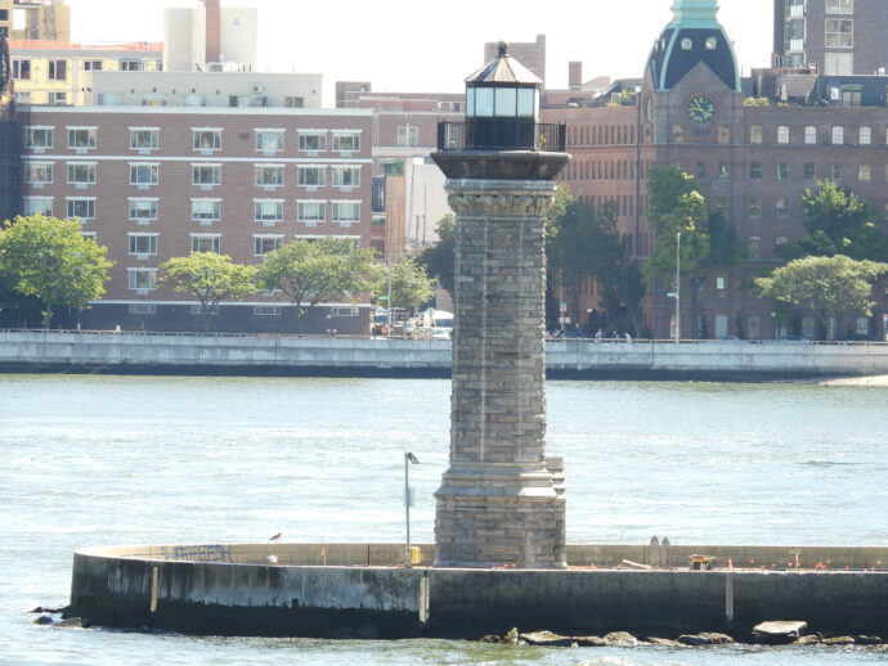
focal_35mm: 380
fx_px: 9751
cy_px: 333
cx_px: 444
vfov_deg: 3.9
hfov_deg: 5.2
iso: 100
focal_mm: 67.8
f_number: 5
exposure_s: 1/160
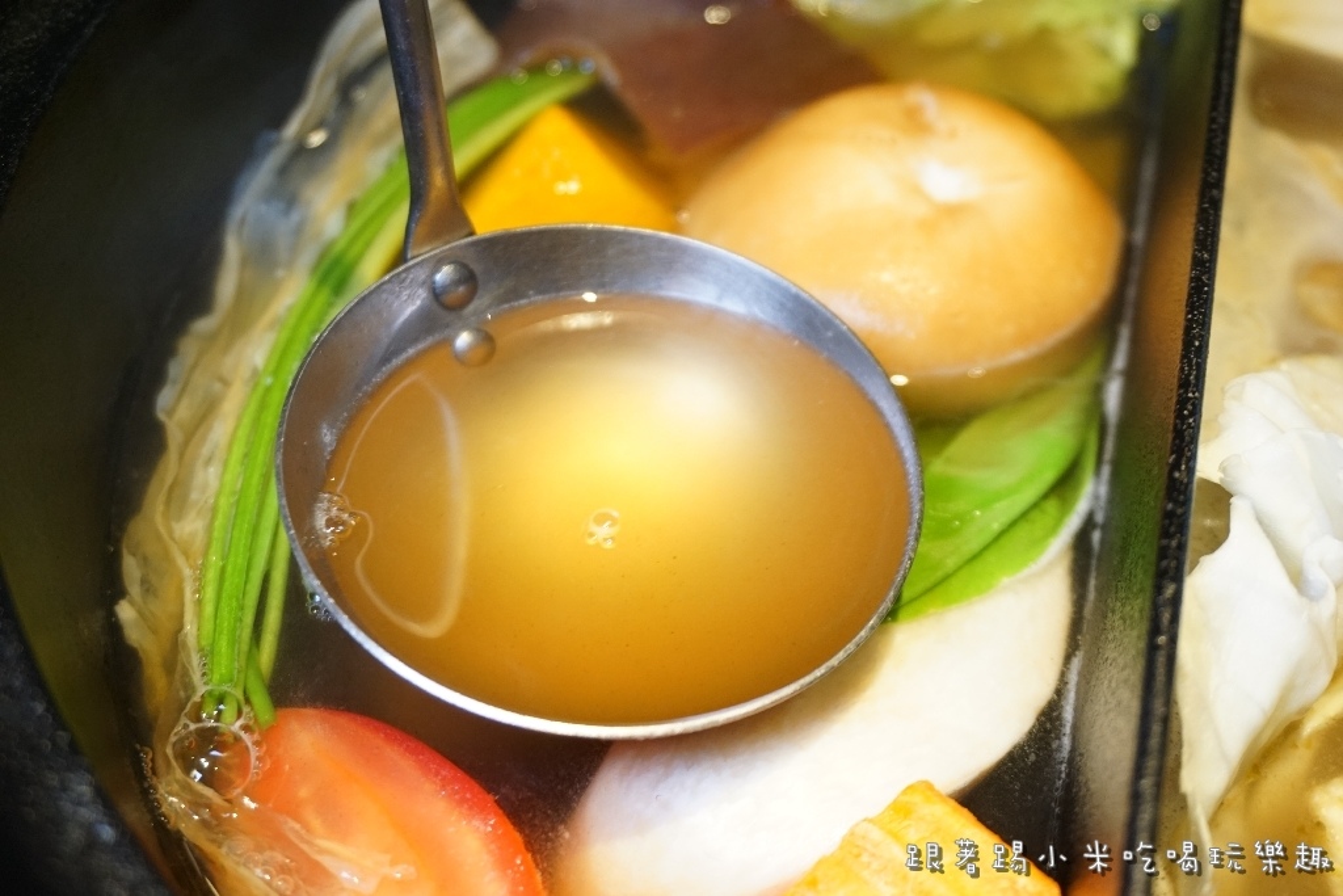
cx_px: 672
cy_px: 448
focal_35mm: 46
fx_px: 1735
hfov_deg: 42.3
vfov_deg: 29.0
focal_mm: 31
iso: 1000
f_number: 5
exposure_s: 1/60
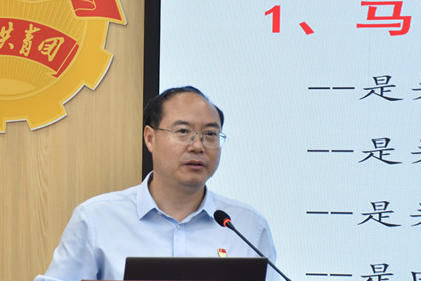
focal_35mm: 257
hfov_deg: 8.0
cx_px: 137
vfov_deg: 5.3
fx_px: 3005
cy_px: 162
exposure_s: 1/60
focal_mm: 80
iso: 800
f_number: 5.3
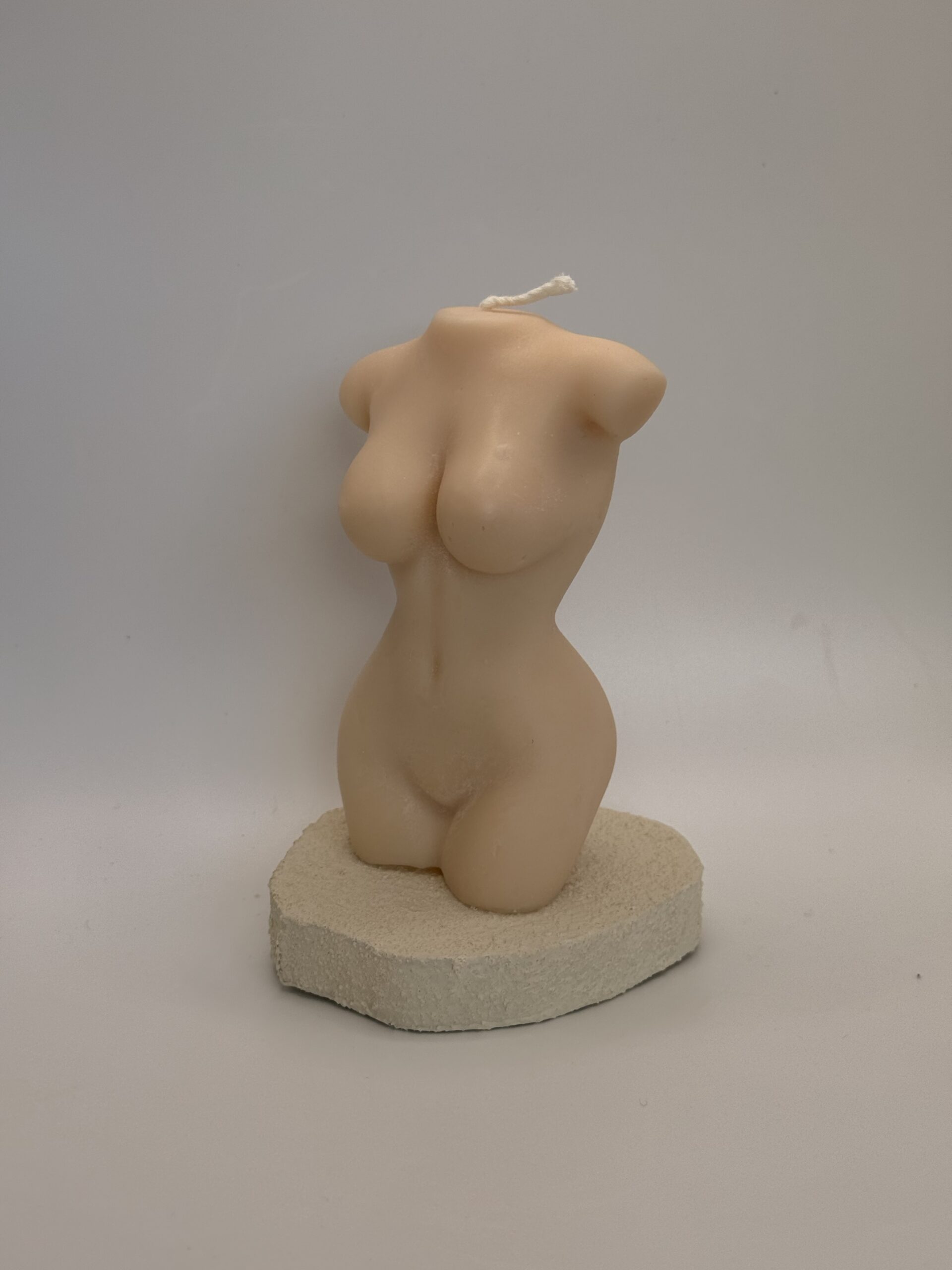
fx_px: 1760
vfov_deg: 39.7
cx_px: 476
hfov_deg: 30.3
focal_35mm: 48
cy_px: 635
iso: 64
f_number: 1.78
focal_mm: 6.76
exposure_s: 1/939
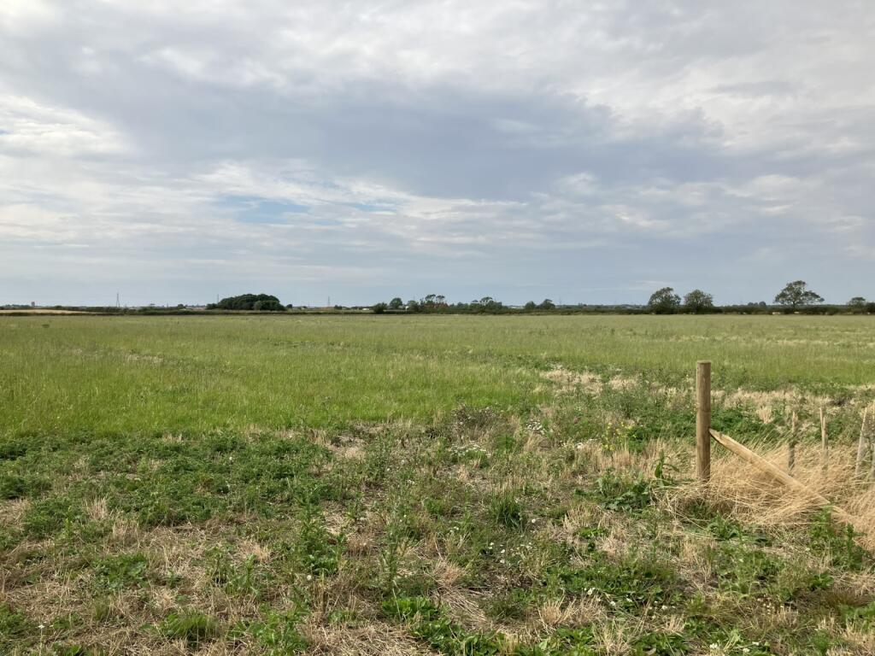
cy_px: 328
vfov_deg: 49.7
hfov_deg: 63.4
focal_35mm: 28
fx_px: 708
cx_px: 438
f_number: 1.8
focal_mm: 3.99
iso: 32
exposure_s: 1/2703
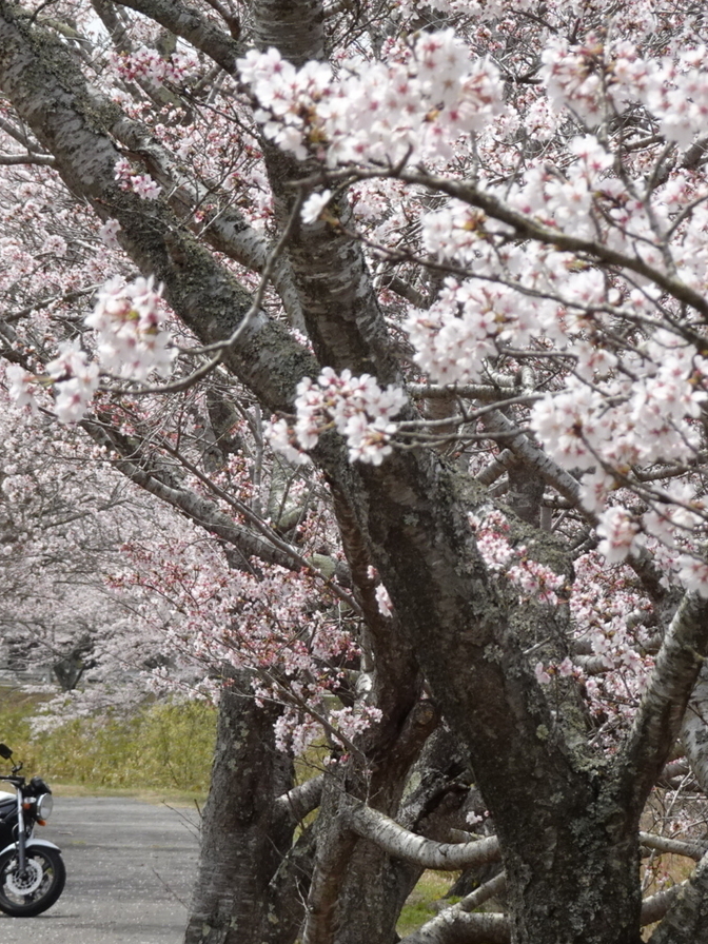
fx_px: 7309
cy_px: 473
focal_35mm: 268
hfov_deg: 5.5
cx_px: 450
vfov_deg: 7.4
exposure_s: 1/640
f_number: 6.3
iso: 200
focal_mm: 31.23
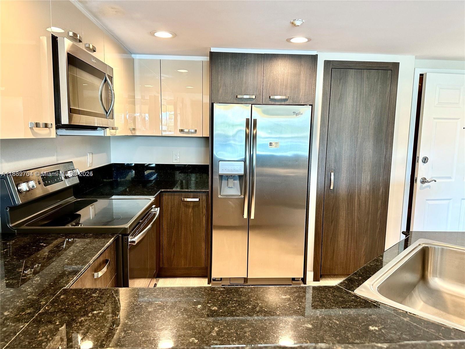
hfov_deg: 71.6
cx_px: 232
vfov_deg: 56.8
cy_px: 174
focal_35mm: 24
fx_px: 322
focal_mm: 6.86
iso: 160
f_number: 1.78
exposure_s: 1/60
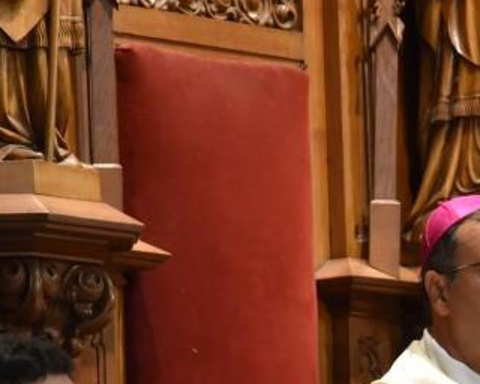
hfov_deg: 4.5
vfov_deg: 3.6
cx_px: 585
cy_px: 499
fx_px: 6073
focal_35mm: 428
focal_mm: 95
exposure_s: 1/40
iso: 1250
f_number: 5.3
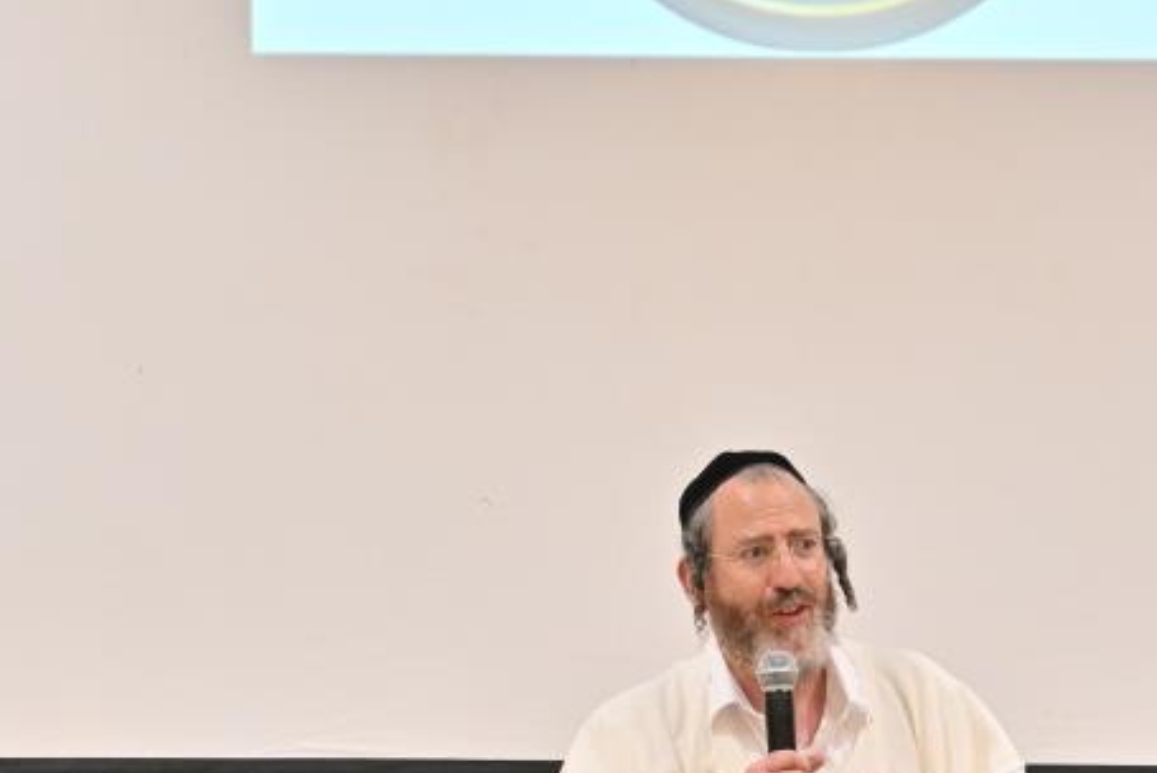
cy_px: 763
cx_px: 834
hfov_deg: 7.8
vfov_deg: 5.2
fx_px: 8458
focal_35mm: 263
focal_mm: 78
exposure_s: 1/200
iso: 640
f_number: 2.8
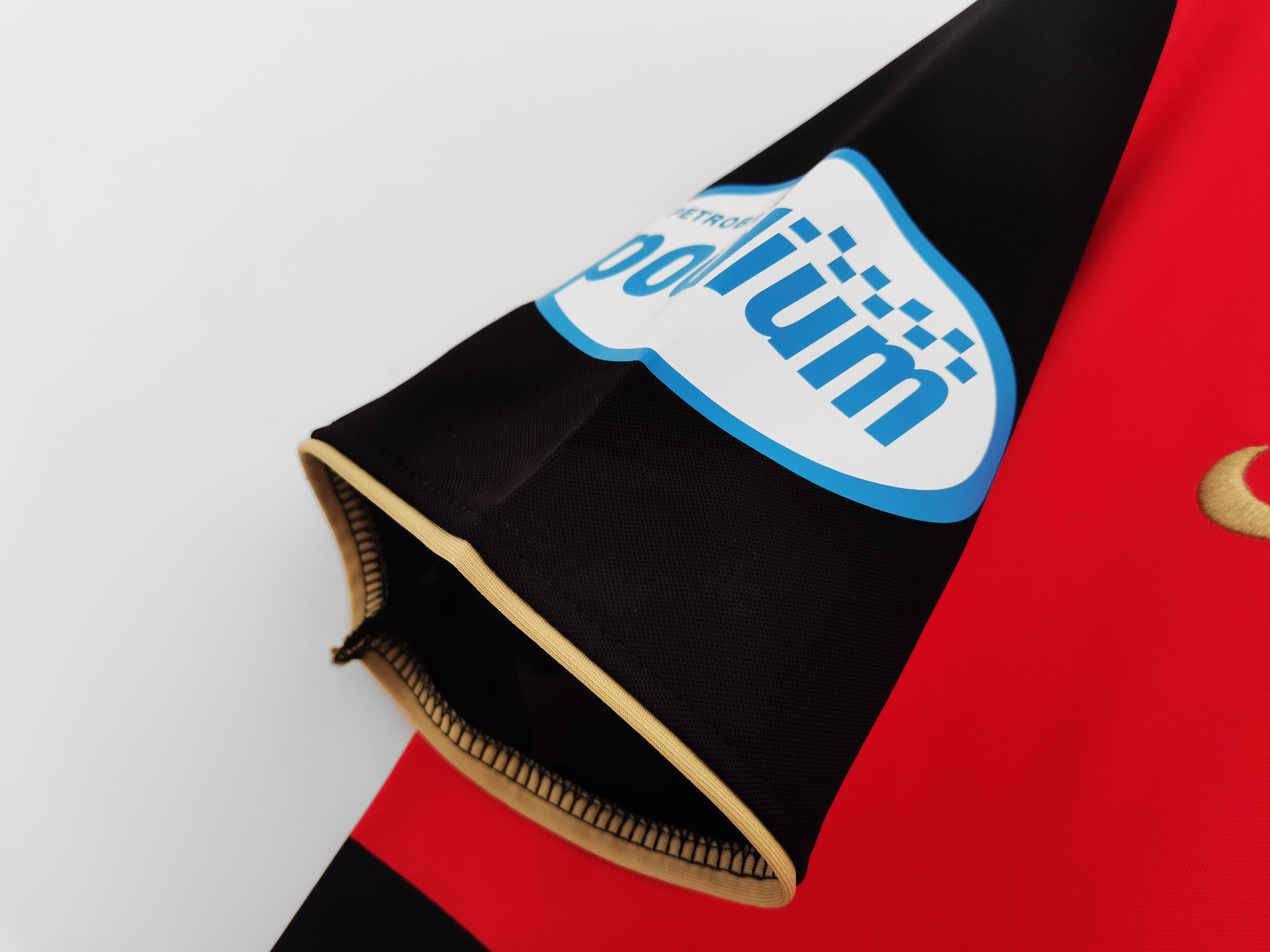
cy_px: 476
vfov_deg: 53.1
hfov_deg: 67.3
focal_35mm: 26
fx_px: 954
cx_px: 635
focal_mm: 5.58
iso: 160
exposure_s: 1/60
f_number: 1.8
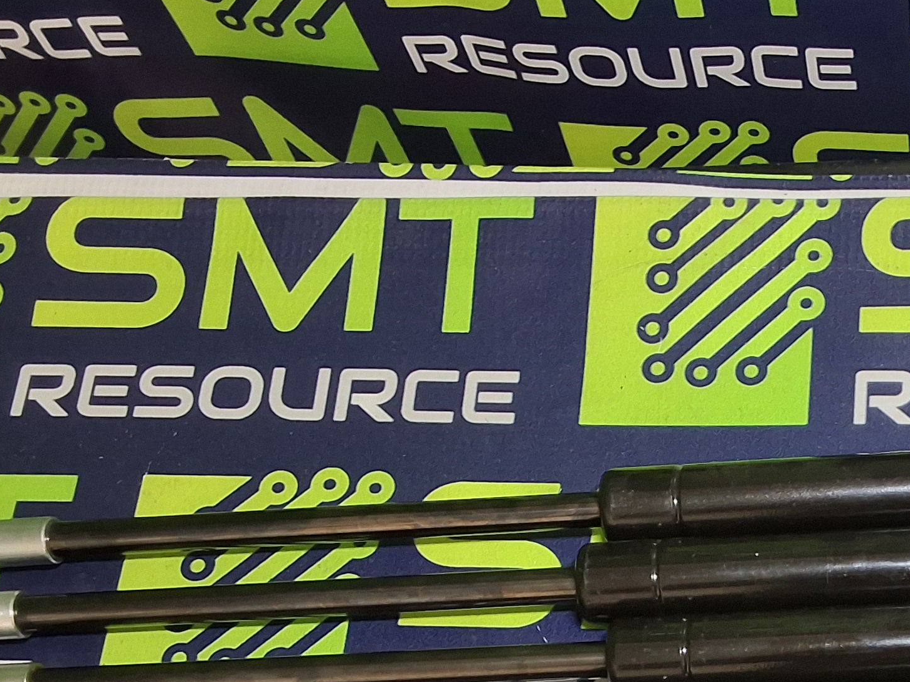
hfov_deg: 29.3
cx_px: 839
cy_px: 693
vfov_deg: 22.3
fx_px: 1656
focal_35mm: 63
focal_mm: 2.91
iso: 100
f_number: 1.9
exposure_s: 1/40
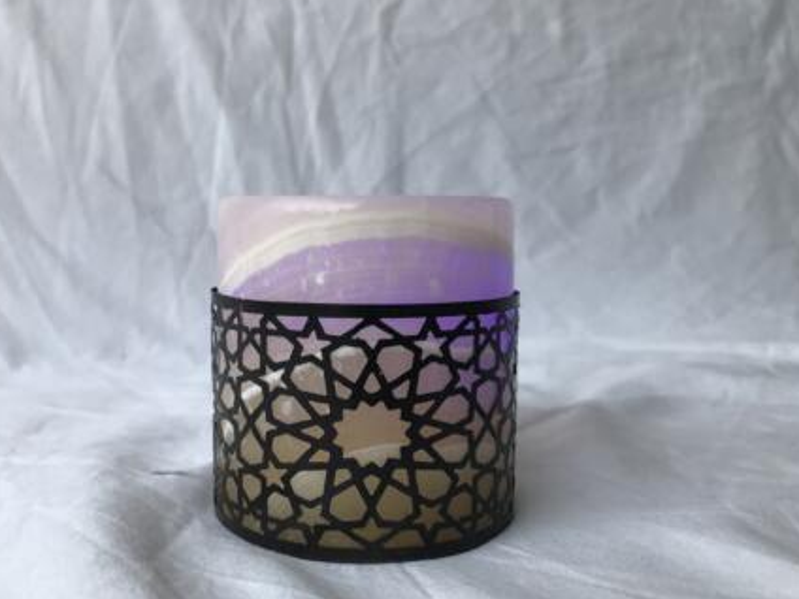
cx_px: 358
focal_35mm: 33
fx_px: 762
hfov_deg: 55.2
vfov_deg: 42.9
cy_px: 293
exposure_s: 1/33
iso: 40
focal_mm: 3.99
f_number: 1.8
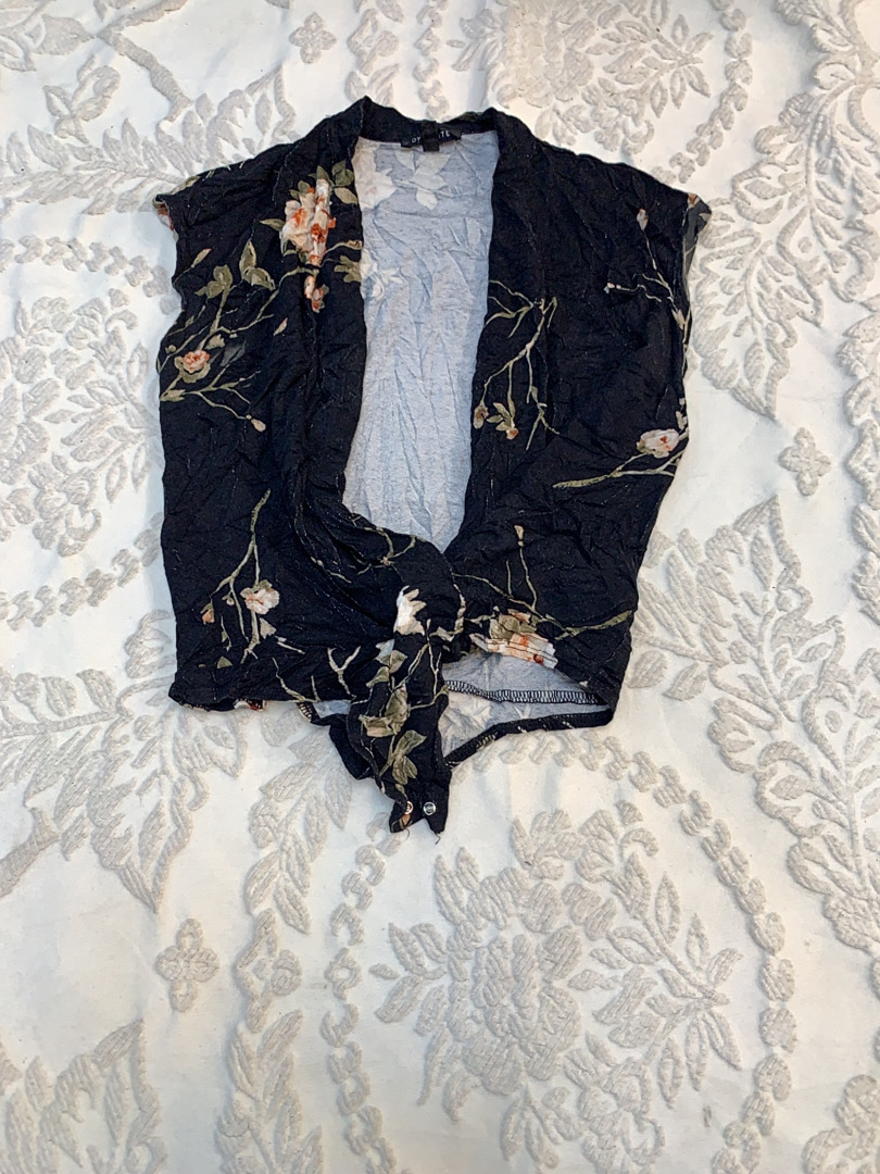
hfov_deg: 53.1
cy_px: 587
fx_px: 881
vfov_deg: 67.3
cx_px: 440
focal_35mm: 26
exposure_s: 1/100
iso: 40
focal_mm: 4.25
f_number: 1.8
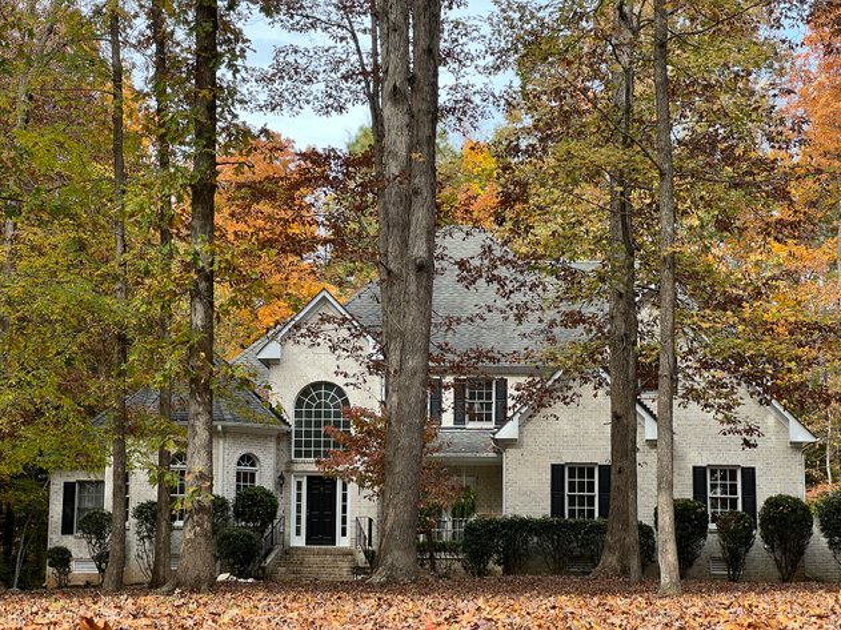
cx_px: 420
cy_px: 315
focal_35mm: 77
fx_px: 1870
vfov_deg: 19.1
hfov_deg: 25.3
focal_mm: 9
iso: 32
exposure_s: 1/142
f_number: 2.8
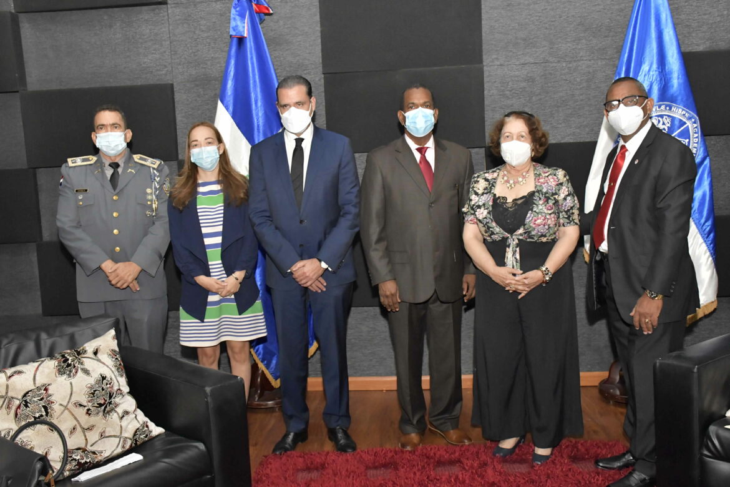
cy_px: 244
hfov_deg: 55.8
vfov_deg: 38.9
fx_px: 689
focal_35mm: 34
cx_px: 365
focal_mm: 23
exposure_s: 1/200
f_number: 7.1
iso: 3200
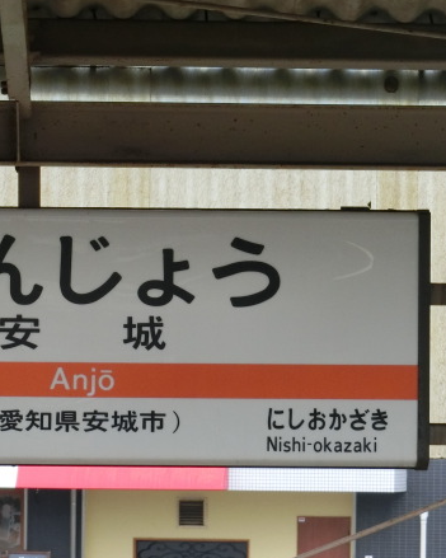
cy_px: 262
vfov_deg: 7.1
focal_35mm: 272
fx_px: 4490
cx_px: 79
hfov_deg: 5.7
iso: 400
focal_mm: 34
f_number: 5.9
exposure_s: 1/200
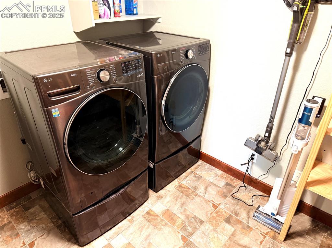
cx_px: 166
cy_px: 124
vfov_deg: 56.8
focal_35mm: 24
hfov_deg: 71.6
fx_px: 230
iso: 500
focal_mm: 6.76
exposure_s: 1/60
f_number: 1.78
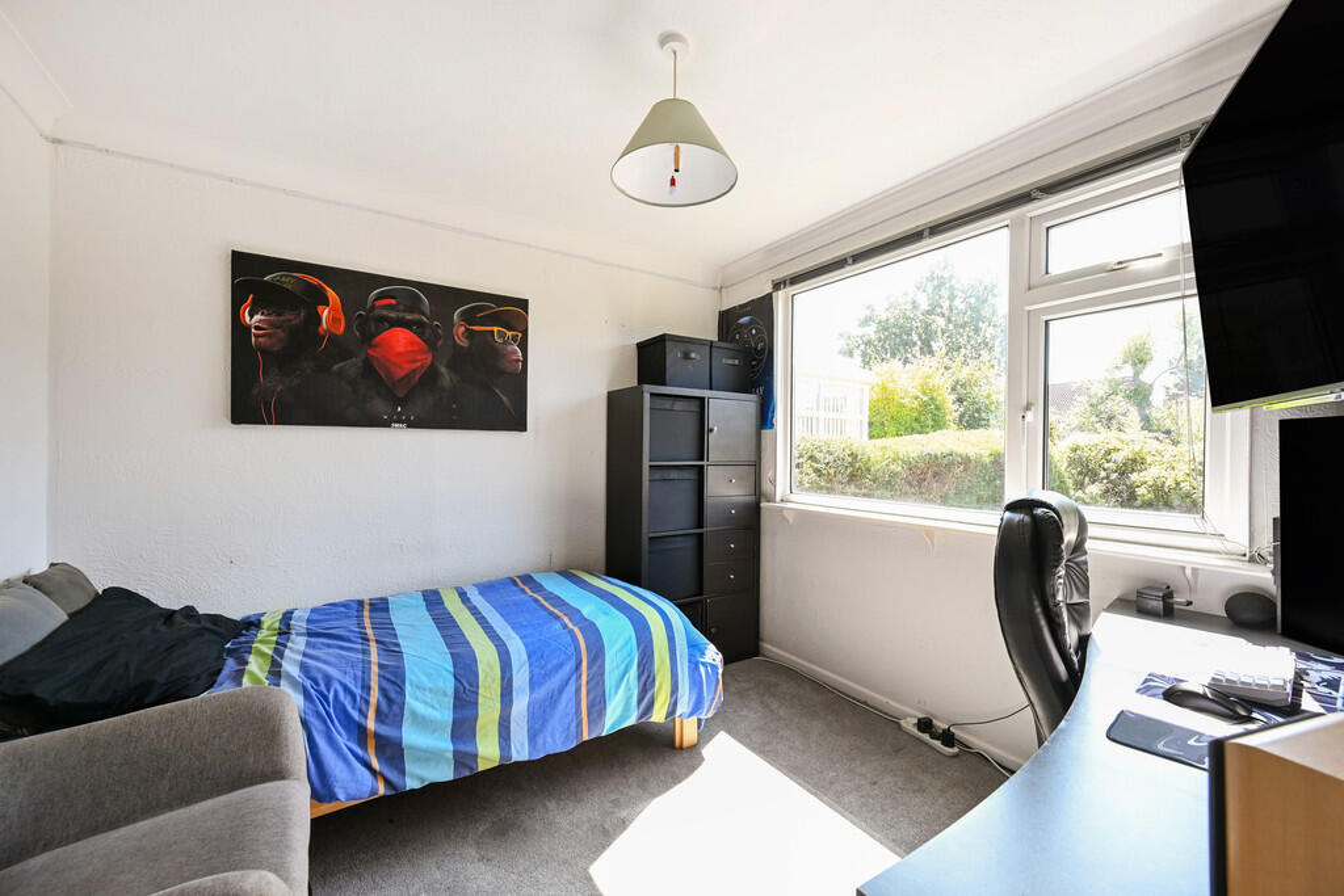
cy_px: 448
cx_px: 672
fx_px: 523
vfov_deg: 81.2
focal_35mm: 14
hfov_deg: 104.2
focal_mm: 14
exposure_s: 1/13
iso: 100
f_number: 8
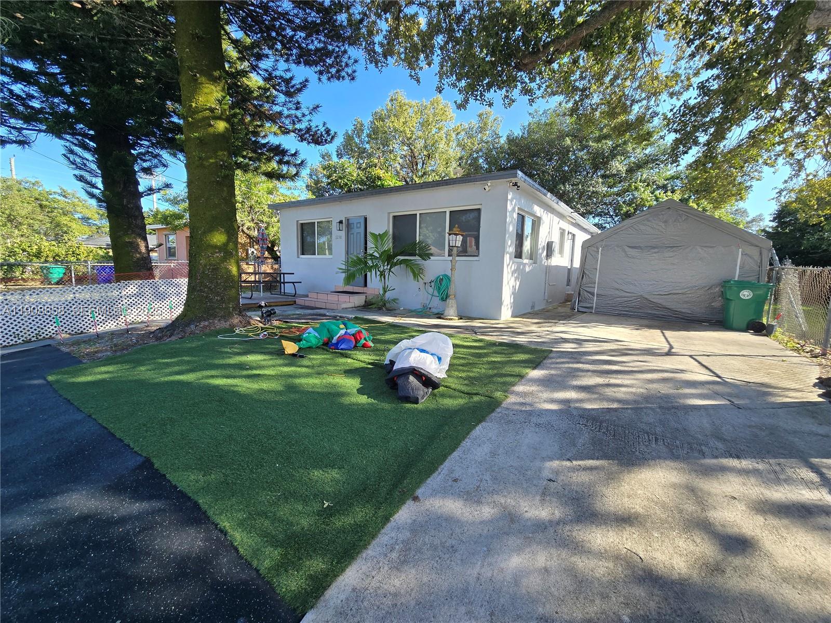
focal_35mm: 13
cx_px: 416
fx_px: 312
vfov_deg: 89.9
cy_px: 312
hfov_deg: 106.2
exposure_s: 1/609
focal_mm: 2.2
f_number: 2.2
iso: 50
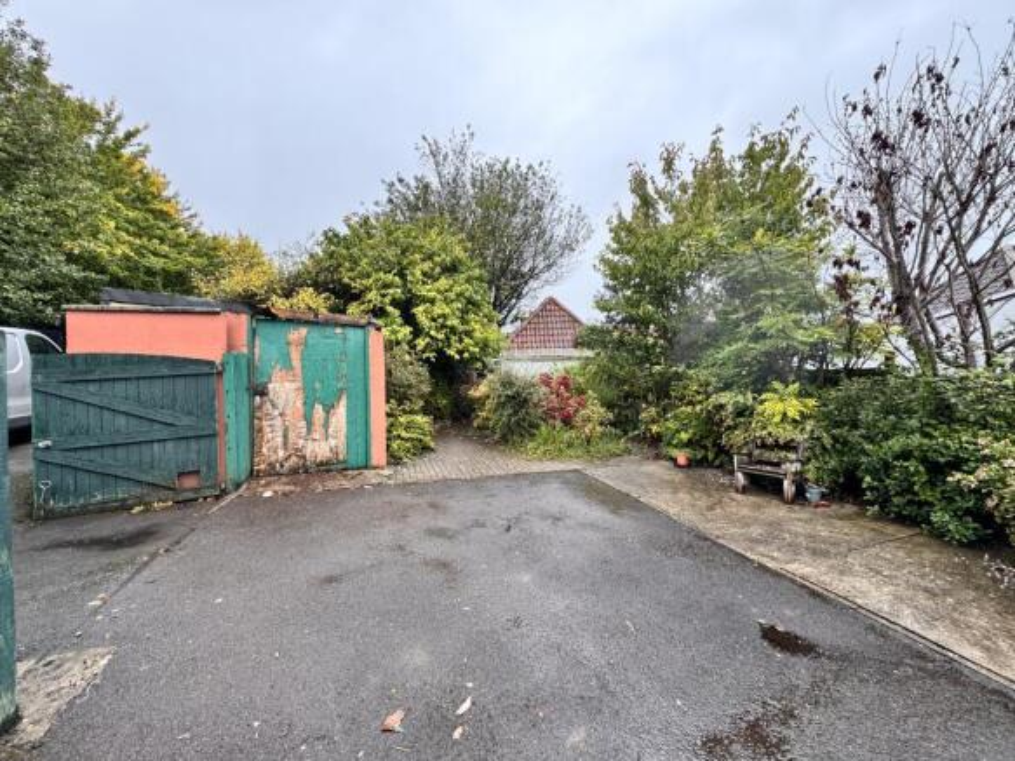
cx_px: 508
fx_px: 410
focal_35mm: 14
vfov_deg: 85.7
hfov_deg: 102.1
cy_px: 380
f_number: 2.2
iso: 80
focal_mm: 2.22
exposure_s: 1/99
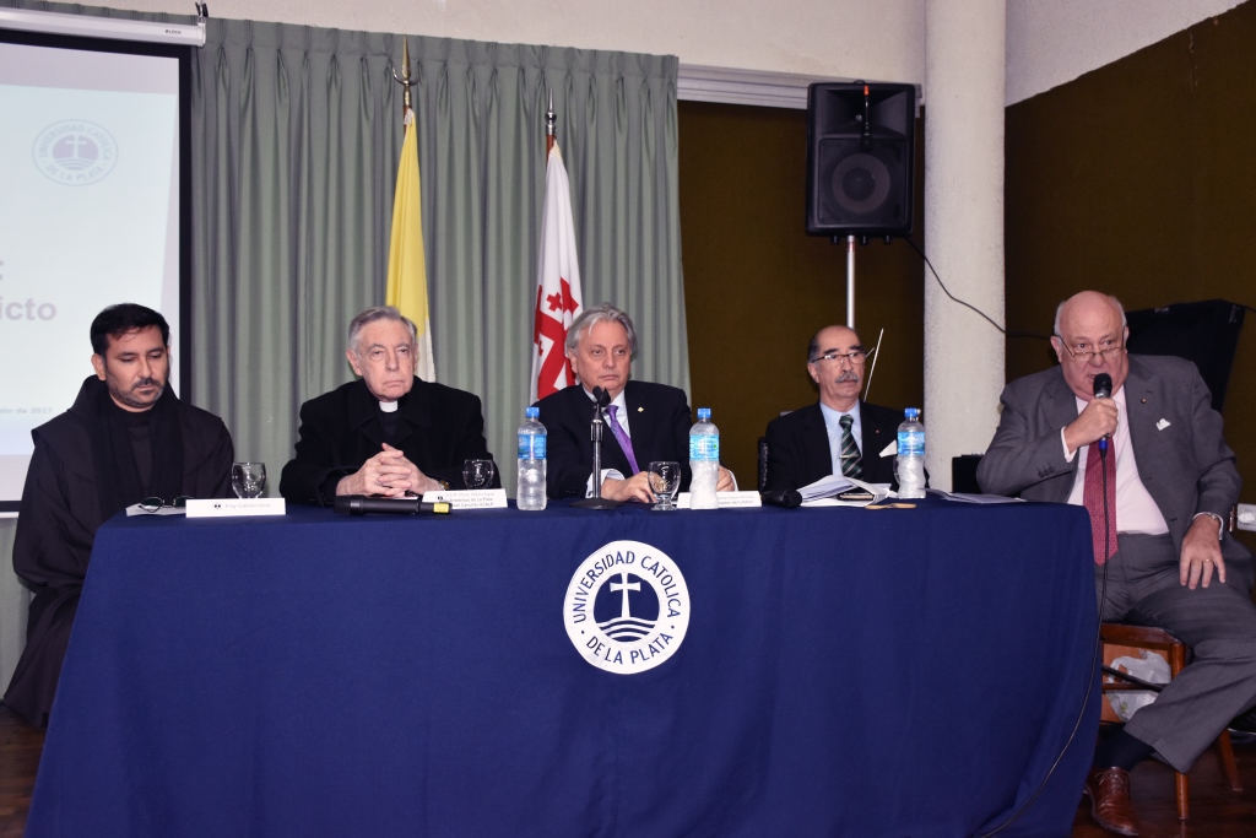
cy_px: 419
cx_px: 628
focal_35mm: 36
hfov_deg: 53.1
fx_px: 1256
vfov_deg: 36.9
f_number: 3.8
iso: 1600
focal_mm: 24
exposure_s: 1/60
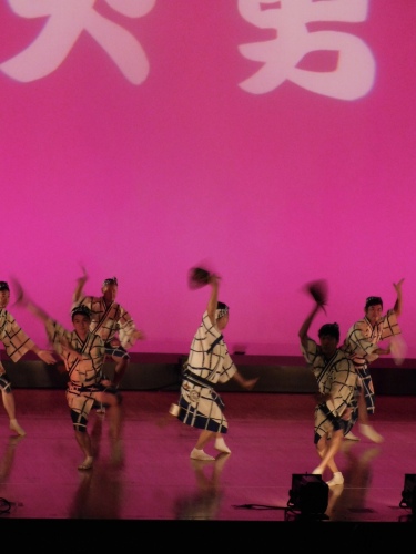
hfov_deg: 11.0
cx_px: 208
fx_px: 2163
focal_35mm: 135
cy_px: 277
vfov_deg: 14.6
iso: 800
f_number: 5
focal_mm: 24.2
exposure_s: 1/13
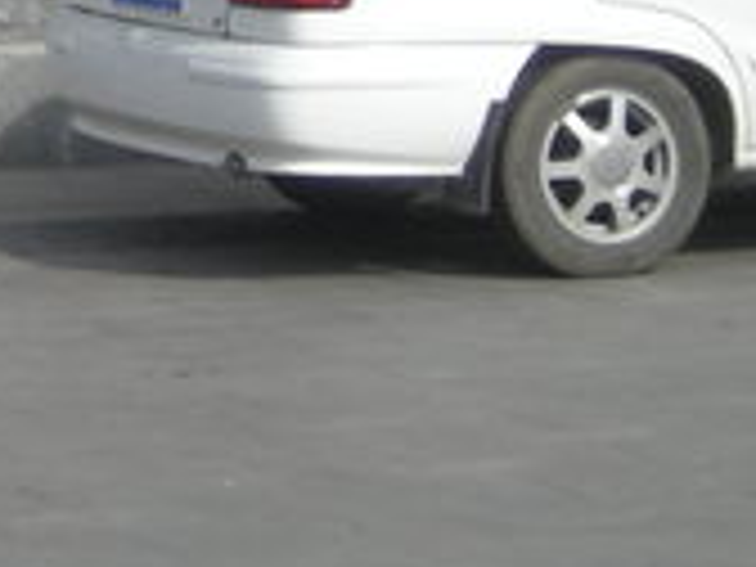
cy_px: -612
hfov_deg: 6.7
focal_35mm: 291
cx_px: -315
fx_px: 6355
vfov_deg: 5.0
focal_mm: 9.9
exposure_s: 1/144
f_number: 7
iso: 50
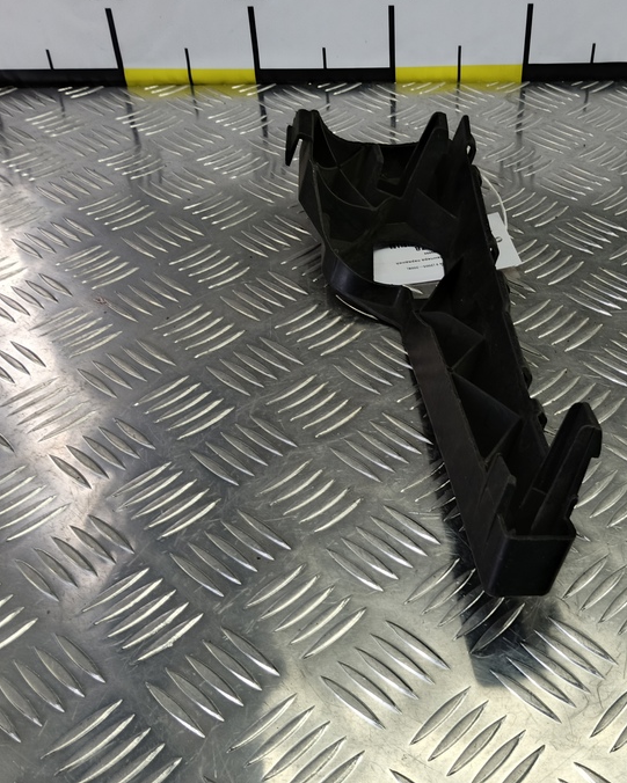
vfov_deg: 52.8
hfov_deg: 42.7
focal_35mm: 34
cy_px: 401
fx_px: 788
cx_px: 426
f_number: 1.6
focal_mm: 4.11
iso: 89
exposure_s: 1/33.3
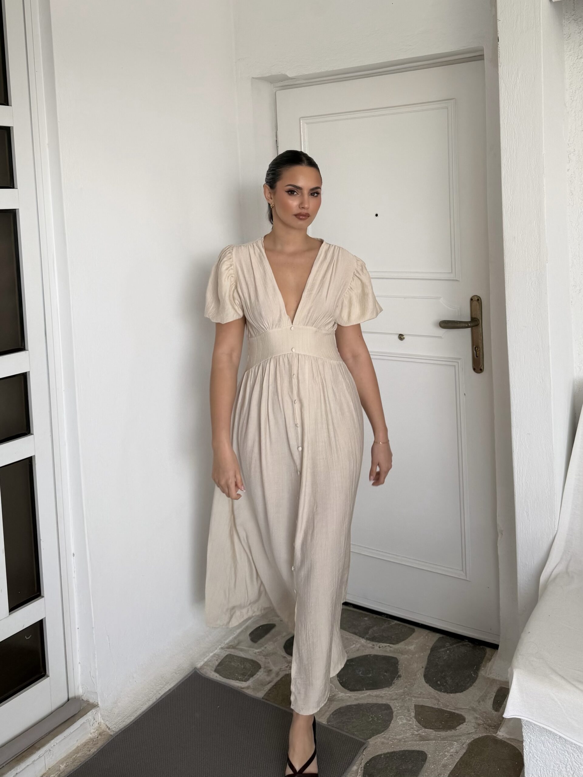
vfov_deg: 71.6
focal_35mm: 24
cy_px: 388
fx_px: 539
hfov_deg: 56.8
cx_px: 292
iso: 80
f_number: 1.78
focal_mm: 6.76
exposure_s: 1/121
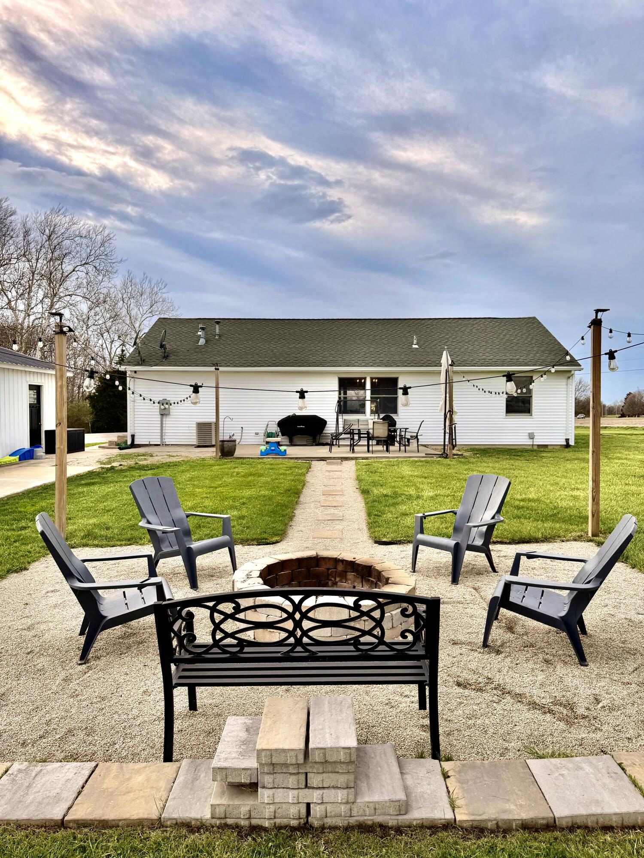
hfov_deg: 56.8
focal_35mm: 24
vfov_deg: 71.6
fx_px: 595
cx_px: 322
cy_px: 429
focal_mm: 6.76
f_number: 1.78
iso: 80
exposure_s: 1/992
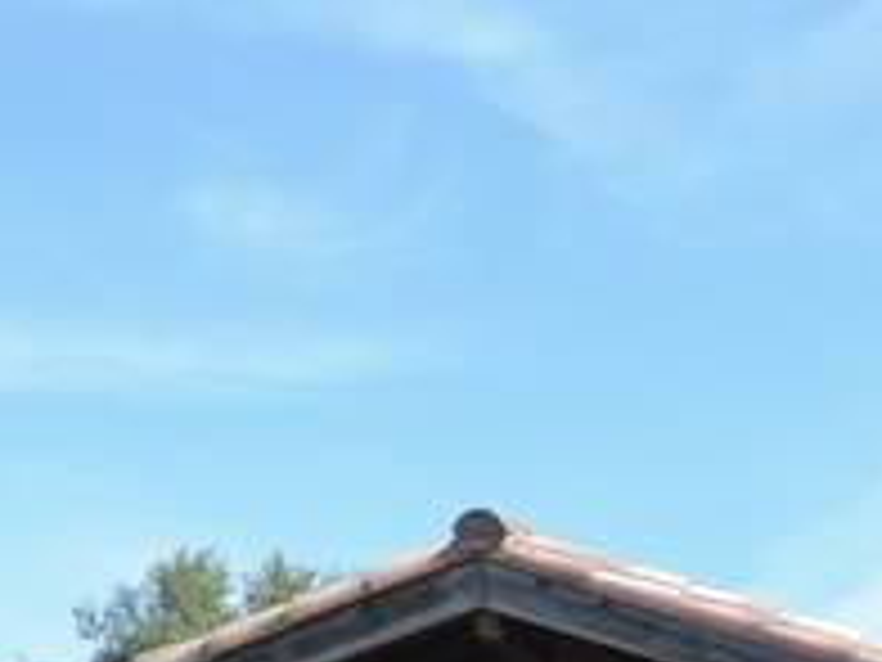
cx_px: 657
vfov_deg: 12.7
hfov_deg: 17.3
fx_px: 2879
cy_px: 824
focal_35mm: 113
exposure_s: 1/400
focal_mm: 4.9
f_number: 3.4
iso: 80
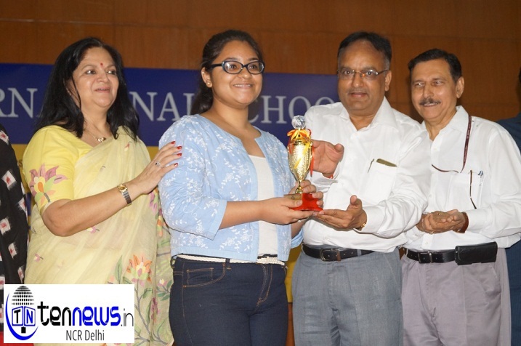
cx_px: 260
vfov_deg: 25.9
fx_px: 752
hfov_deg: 38.2
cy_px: 173
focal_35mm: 52
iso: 800
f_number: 5
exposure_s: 1/60
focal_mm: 35
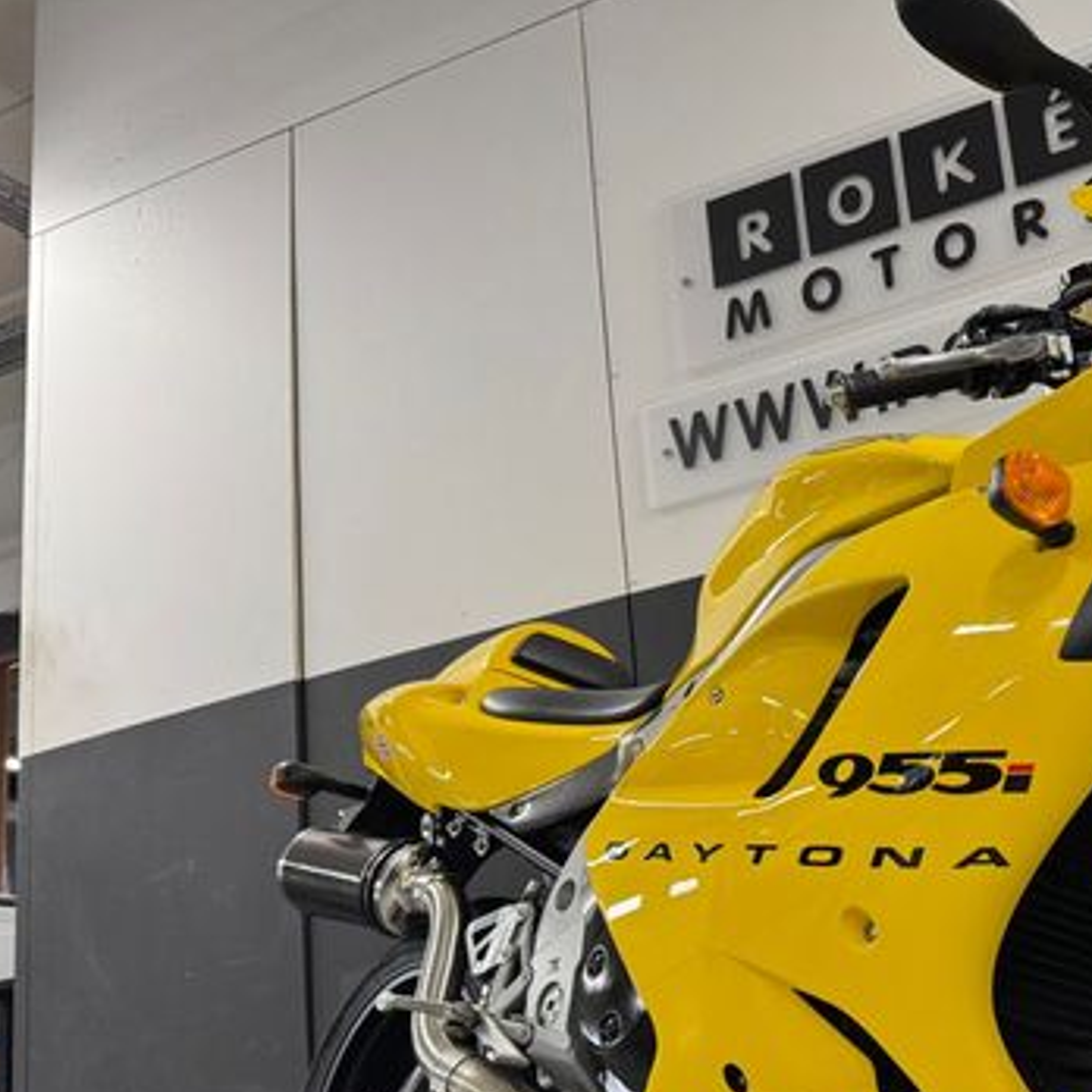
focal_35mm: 39
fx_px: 1392
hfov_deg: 39.6
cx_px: 988
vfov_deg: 42.2
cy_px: 734
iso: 160
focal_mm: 6.76
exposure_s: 1/100
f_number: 1.78
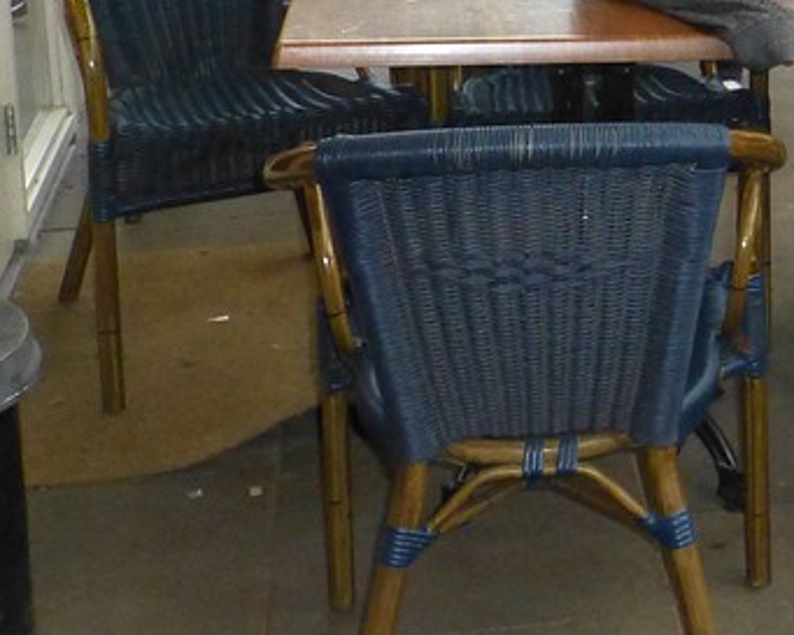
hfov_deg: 20.5
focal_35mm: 88
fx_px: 2069
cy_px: -84
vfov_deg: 16.9
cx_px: 927
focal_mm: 5.4
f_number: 3.6
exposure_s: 1/60
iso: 800
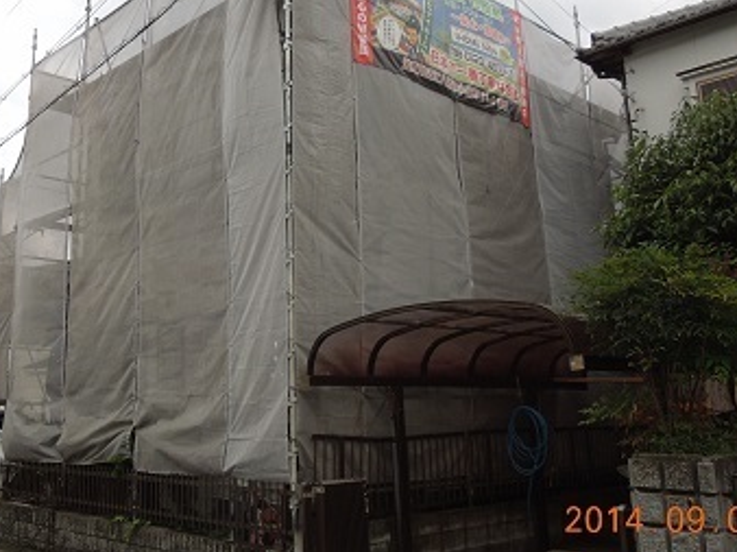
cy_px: 197
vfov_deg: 38.3
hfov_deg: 49.6
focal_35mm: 37
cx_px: 268
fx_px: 787
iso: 100
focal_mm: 4.5
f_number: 3.3
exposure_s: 1/250
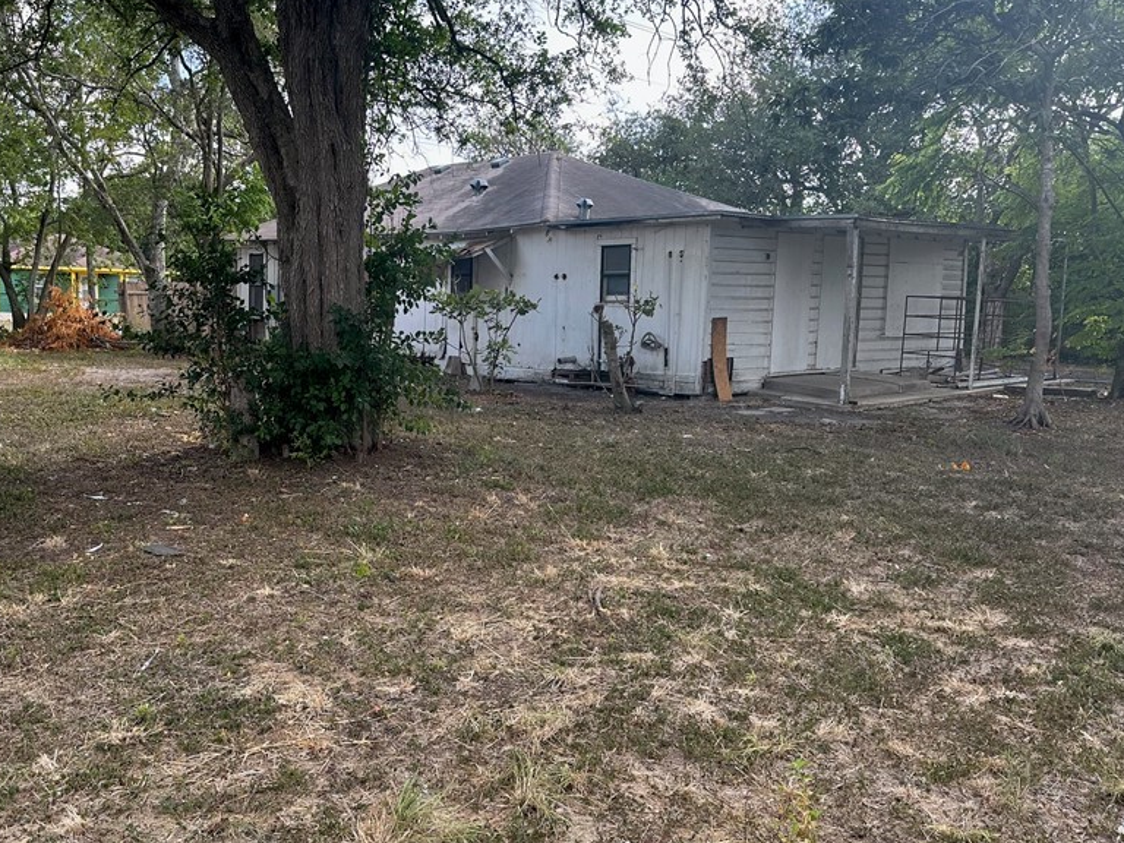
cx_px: 427
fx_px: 1039
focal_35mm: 32
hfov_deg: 56.2
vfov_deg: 44.2
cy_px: 407
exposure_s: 1/594
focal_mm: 6.86
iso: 80
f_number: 1.78
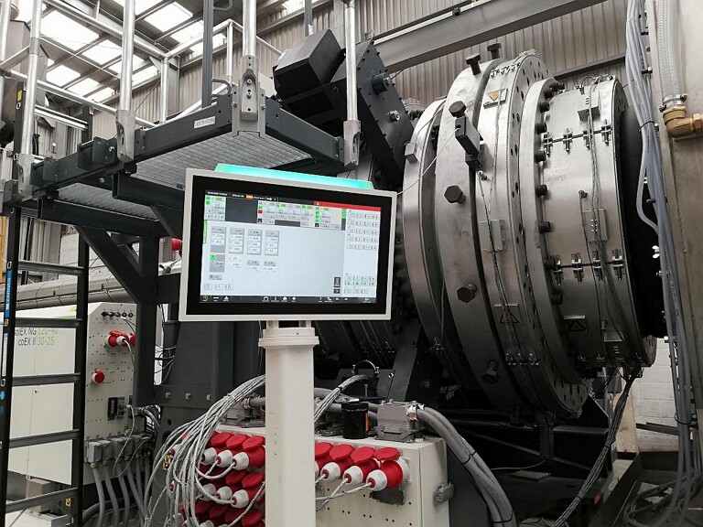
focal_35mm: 26
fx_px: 528
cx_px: 352
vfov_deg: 53.1
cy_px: 264
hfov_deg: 67.3
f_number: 2.2
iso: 100
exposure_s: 1/50
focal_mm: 3.81
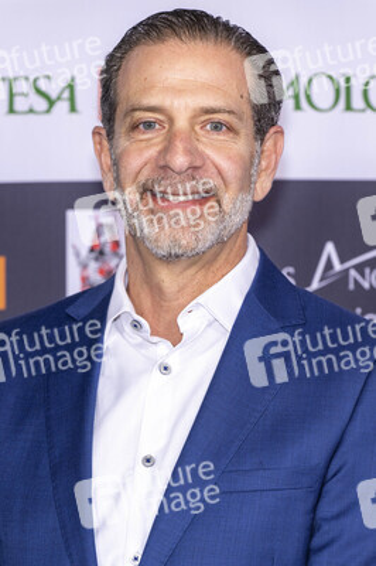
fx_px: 1883
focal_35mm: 120
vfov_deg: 17.1
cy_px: 283
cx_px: 188
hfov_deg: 11.4
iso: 800
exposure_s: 1/200
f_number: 5.6
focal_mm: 120
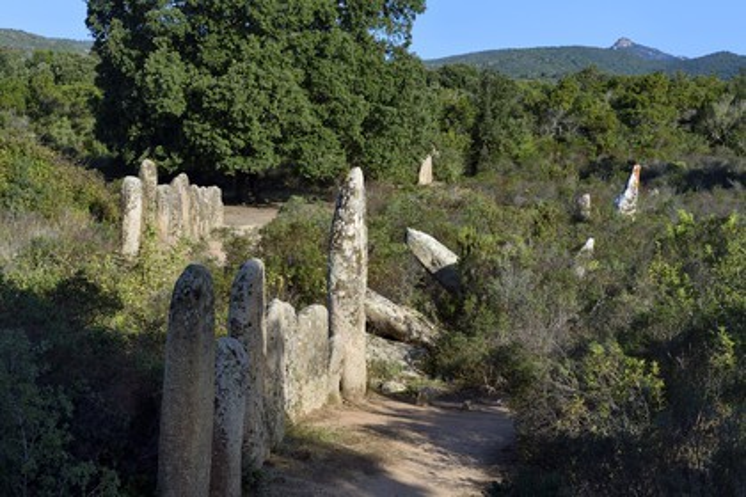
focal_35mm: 70
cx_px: 373
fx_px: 1450
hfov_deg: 28.8
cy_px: 248
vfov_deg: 19.5
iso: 200
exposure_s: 1/160
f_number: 13
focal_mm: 70
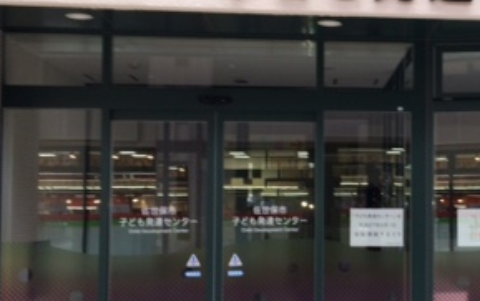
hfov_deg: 28.9
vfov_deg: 19.2
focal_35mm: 68
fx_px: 890
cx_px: 437
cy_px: 161
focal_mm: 4.15
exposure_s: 1/33
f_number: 2.2
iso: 32
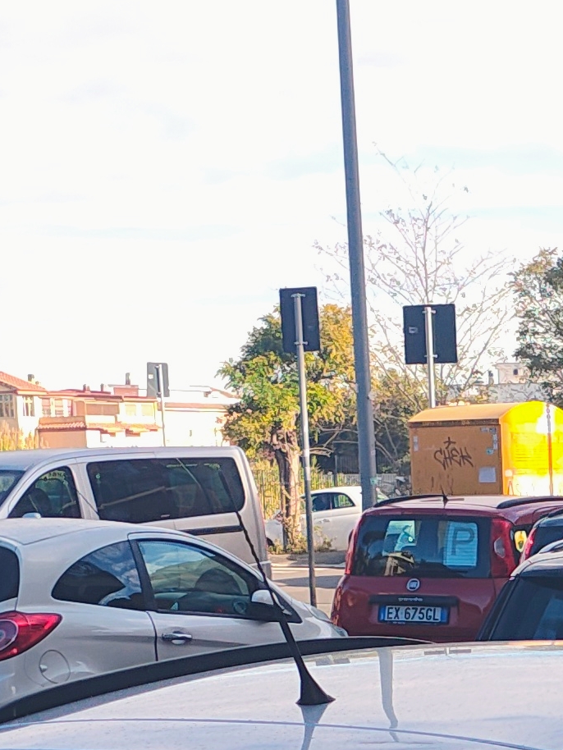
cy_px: 833
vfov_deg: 17.0
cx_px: 704
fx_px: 2428
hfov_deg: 12.8
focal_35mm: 112
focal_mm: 5.89
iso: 100
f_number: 1.4
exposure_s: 1/766
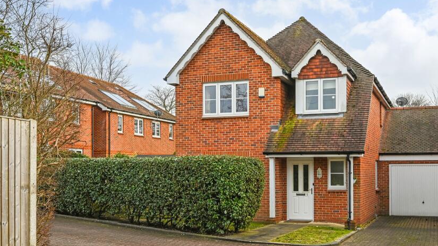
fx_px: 453
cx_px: 268
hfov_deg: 51.2
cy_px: 140
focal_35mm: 39
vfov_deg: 30.4
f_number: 8
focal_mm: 30
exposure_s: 1/320
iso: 400
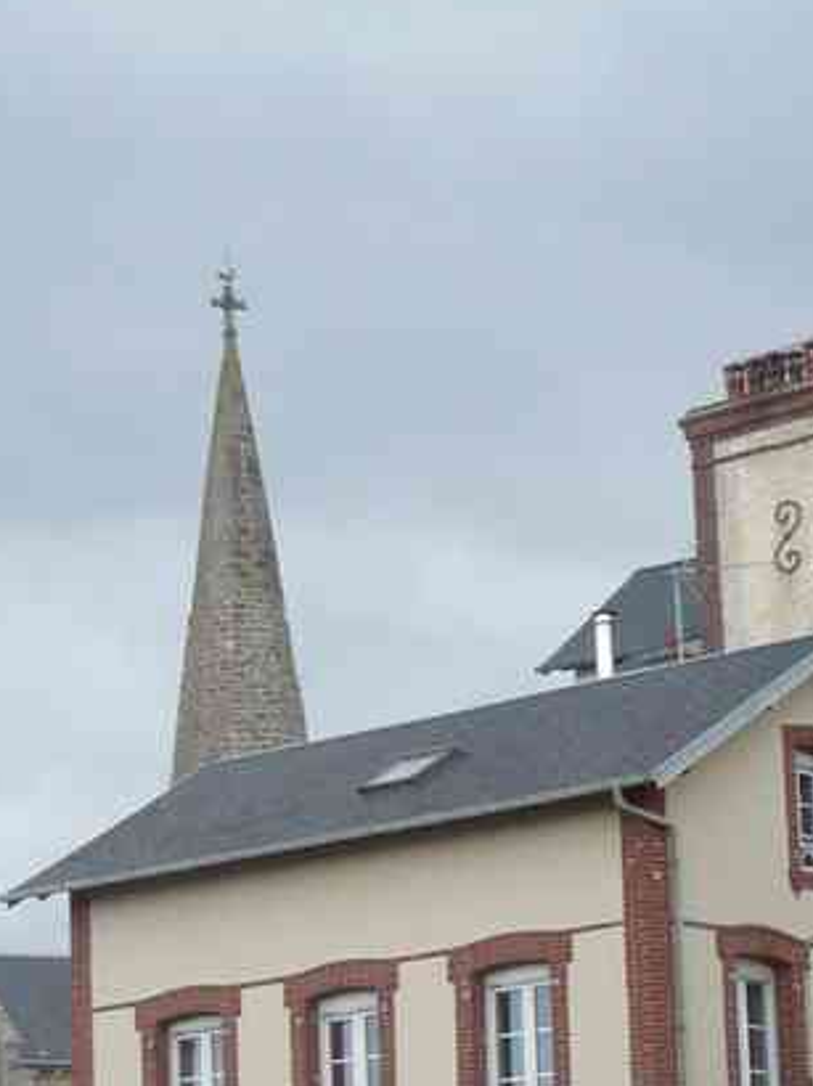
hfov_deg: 11.3
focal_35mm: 130
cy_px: 1060
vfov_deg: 14.9
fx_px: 4075
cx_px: -21
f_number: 3
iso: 100
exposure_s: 1/640
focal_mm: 6.6
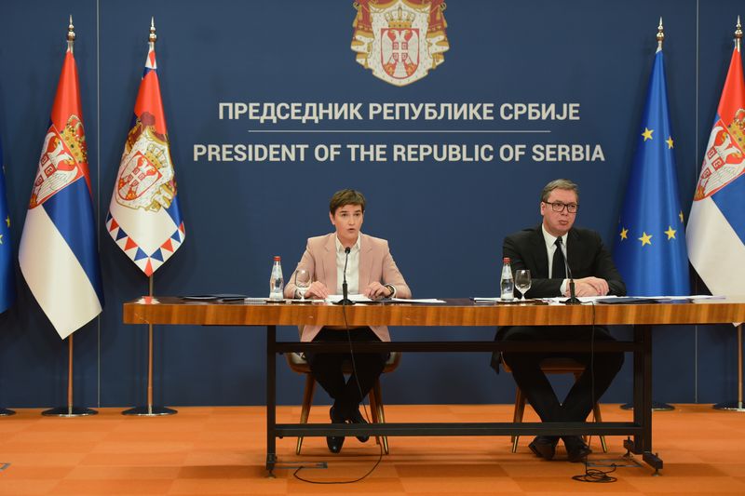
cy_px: 248
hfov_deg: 23.6
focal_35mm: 86
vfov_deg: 15.9
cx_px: 372
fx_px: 1779
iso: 1000
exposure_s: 1/250
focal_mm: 86
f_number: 2.8
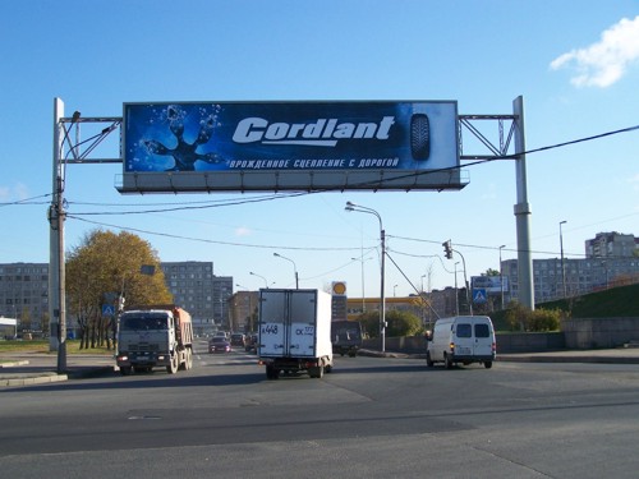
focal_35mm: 48
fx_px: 886
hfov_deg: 39.7
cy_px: 240
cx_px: 320
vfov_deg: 30.3
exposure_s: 1/800
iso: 80
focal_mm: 8
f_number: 3
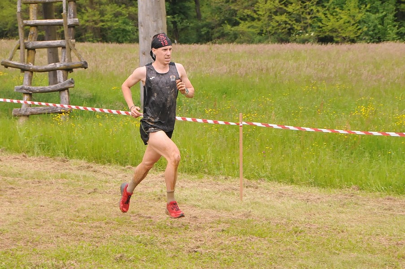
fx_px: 1264
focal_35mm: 112
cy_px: 134
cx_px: 202
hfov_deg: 18.2
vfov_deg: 12.2
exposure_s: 1/400
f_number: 10
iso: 800
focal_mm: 75
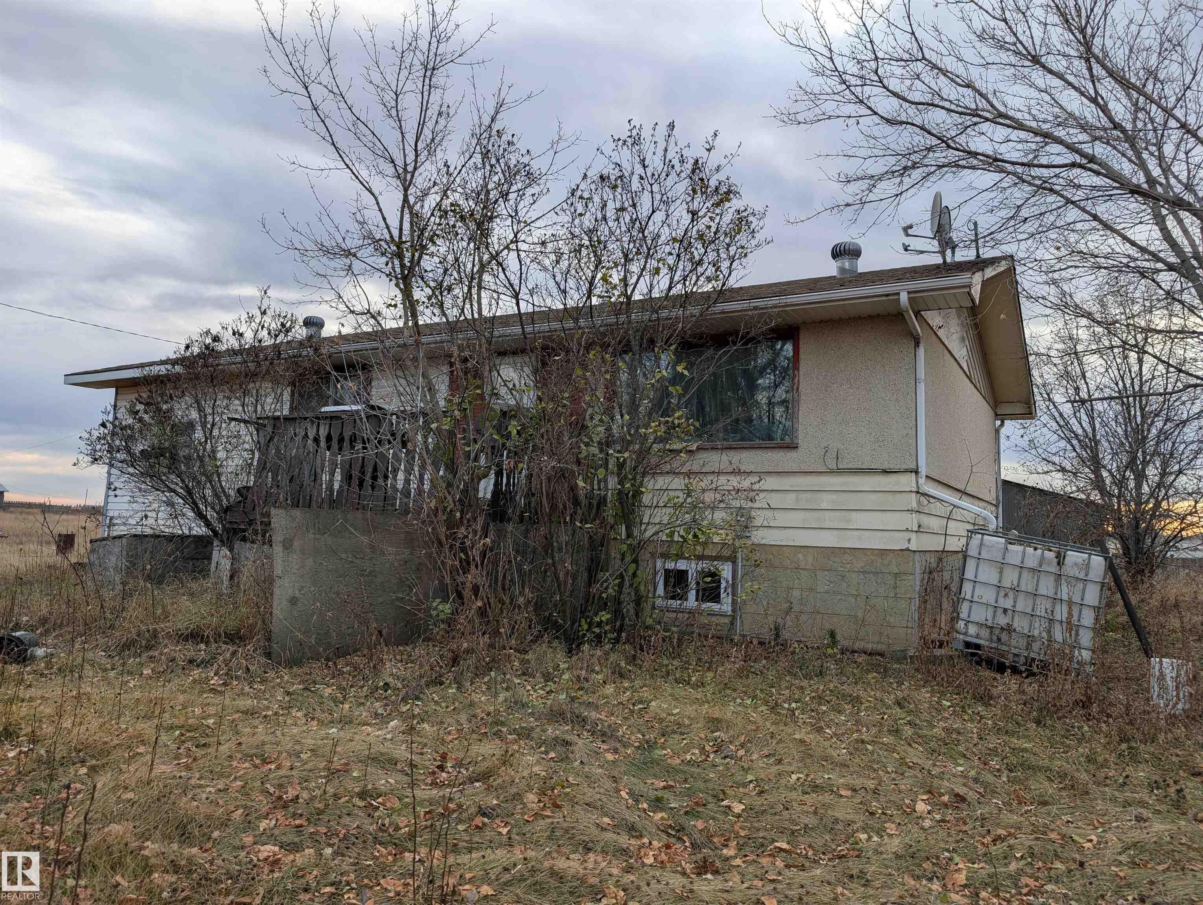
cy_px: 452
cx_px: 602
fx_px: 835
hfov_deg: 71.5
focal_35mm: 24
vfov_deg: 56.9
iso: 18
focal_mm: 6.9
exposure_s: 1/83.6
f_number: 1.68
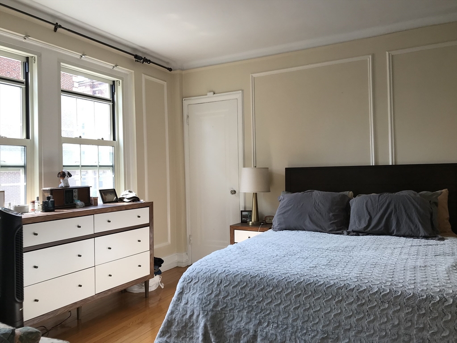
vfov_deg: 49.7
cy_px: 172
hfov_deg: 63.4
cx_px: 228
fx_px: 370
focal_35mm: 28
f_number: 1.8
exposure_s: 1/120
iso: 20
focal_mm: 3.99
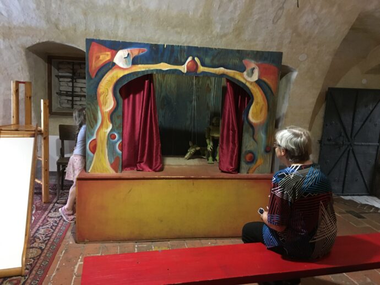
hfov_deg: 61.6
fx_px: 318
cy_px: 142
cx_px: 190
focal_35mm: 29
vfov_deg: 48.3
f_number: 2.2
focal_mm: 4.15
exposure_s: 1/17
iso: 400
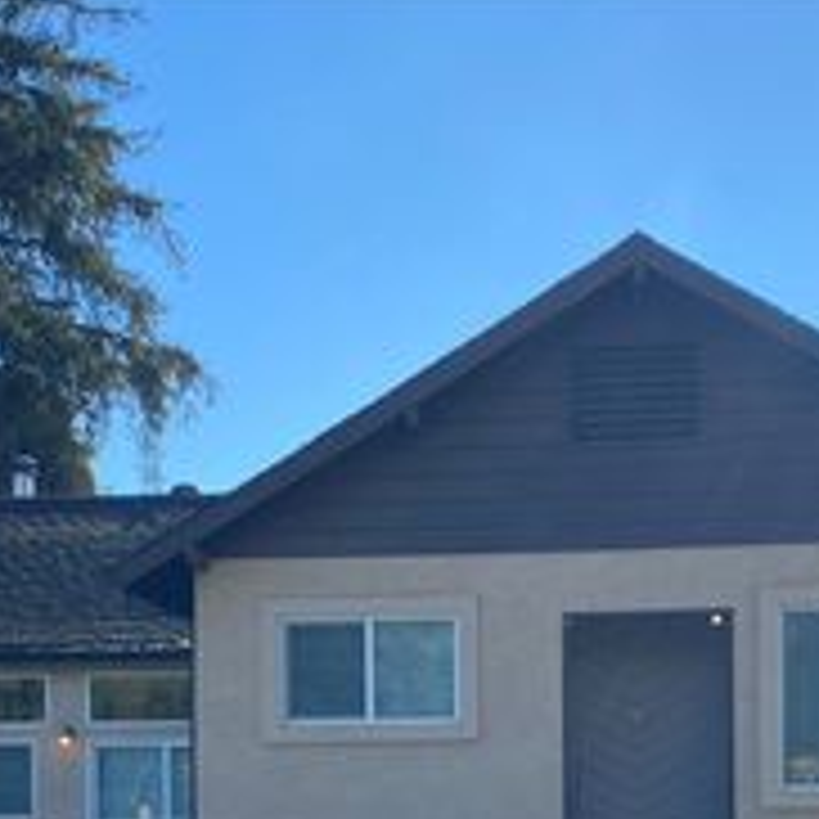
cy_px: 826
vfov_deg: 25.9
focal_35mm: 63
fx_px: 1686
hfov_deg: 27.3
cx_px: 392
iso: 32
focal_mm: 4.25
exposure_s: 1/2105
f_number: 1.8
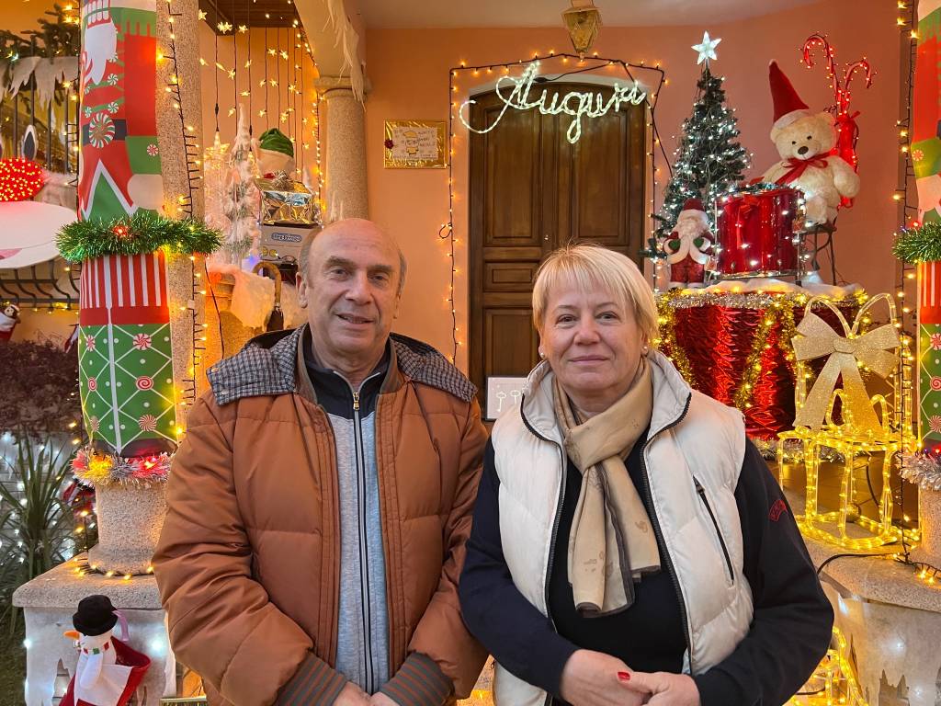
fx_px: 707
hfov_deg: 67.3
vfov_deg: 53.1
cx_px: 470
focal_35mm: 26
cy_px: 353
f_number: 1.5
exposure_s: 1/33
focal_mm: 5.7
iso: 400
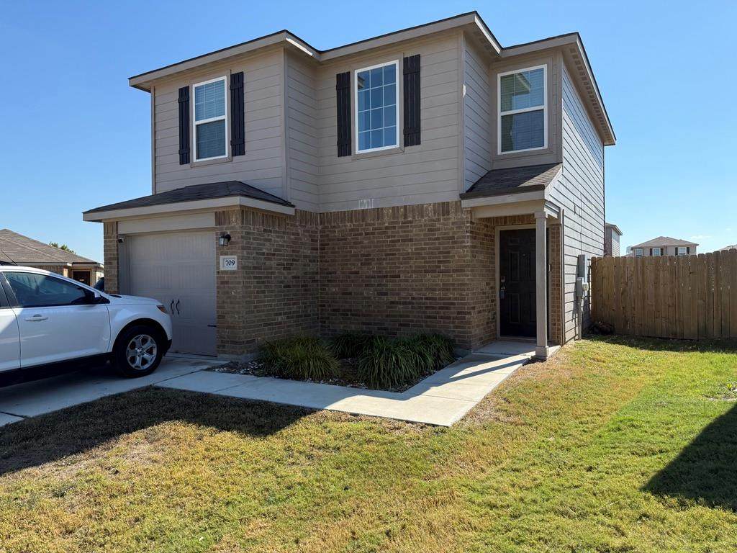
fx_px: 511
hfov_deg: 71.6
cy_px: 276
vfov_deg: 56.8
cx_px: 368
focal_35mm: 24
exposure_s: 1/4405
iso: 125
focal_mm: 6.76
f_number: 1.78
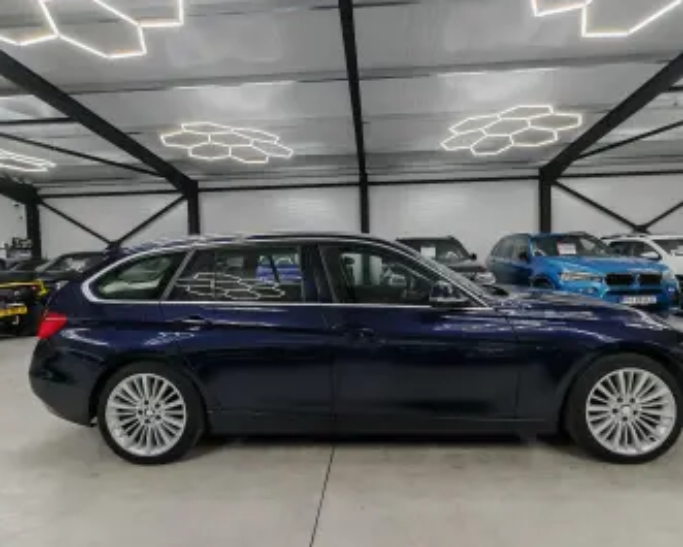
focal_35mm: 17
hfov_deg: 89.6
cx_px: 355
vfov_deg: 77.0
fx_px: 344
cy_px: 270
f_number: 2.2
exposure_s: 1/50
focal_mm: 1.96
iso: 100
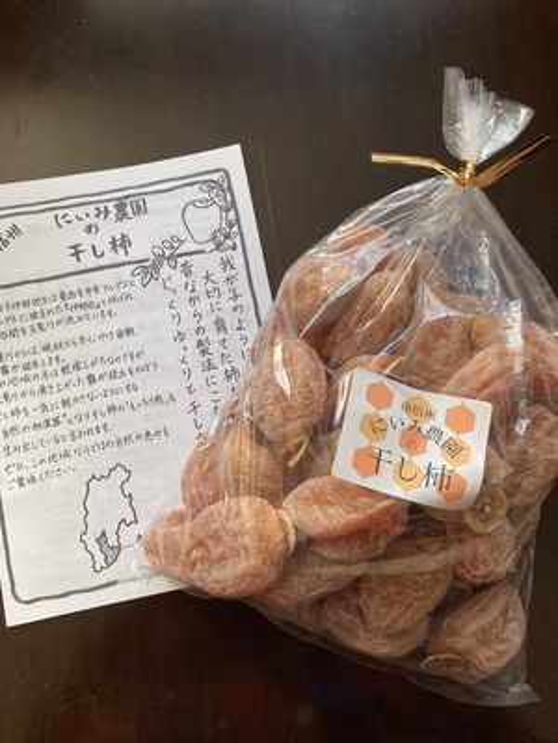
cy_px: 372
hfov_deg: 49.7
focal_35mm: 28
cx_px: 279
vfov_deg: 63.4
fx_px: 602
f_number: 1.8
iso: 200
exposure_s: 1/60
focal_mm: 3.99
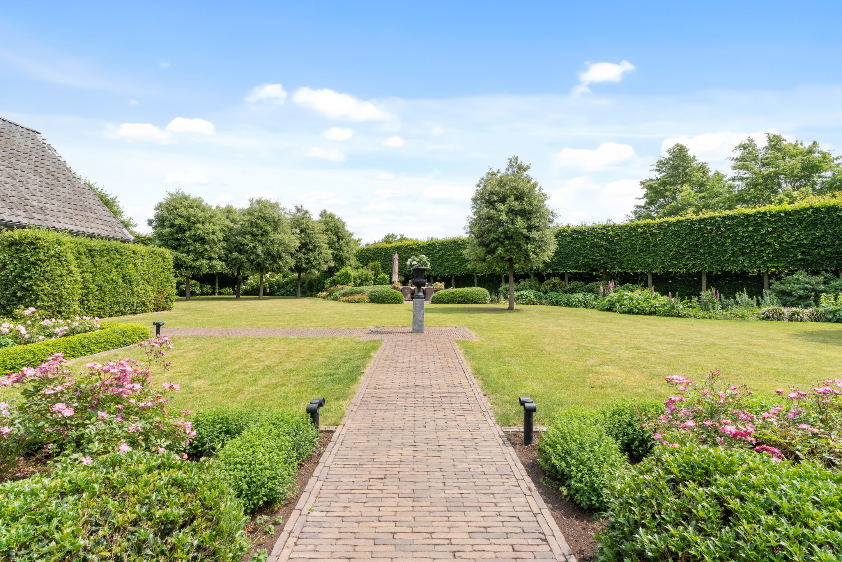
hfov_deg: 92.6
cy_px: 281
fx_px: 402
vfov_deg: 69.8
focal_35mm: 17
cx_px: 421
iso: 1000
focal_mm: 17.2
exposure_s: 1/1000
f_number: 11
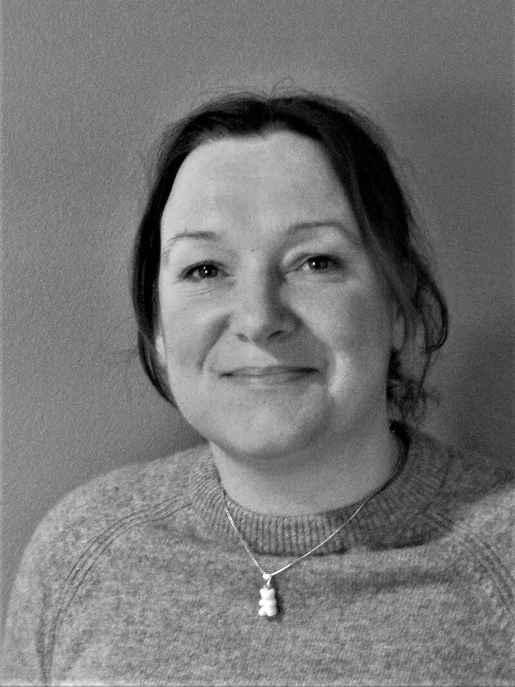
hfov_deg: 34.3
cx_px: 258
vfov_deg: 44.8
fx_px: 833
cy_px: 344
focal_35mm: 42
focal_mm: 7.4
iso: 414
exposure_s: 1/8
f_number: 3.2
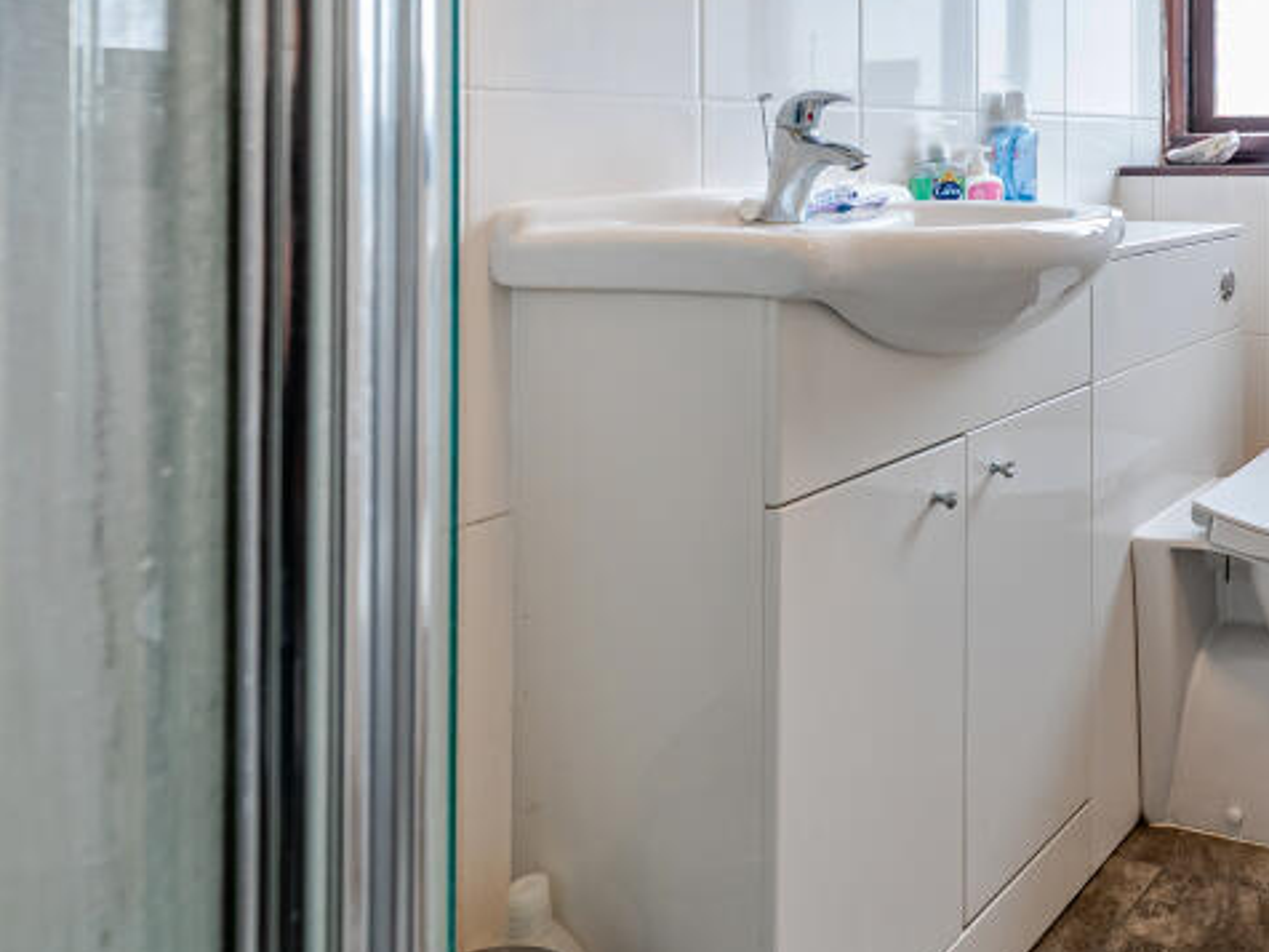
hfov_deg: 48.4
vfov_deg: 44.7
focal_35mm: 29
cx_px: 1320
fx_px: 1063
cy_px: 131
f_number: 8
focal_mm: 14
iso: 320
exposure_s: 1/2.5
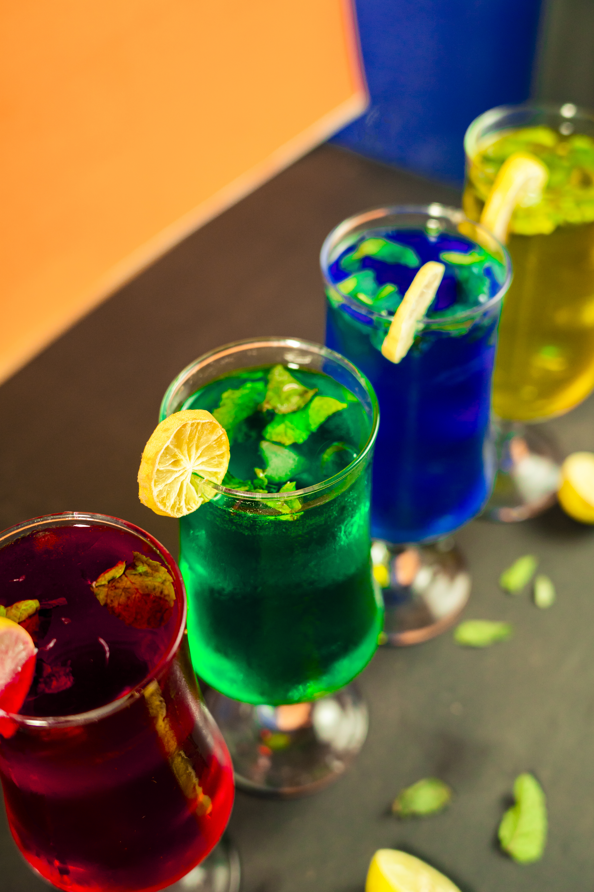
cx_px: 297
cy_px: 446
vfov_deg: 44.8
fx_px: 1080
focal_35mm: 44
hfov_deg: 30.7
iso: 320
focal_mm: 29.1
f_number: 2.8
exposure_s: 1/125
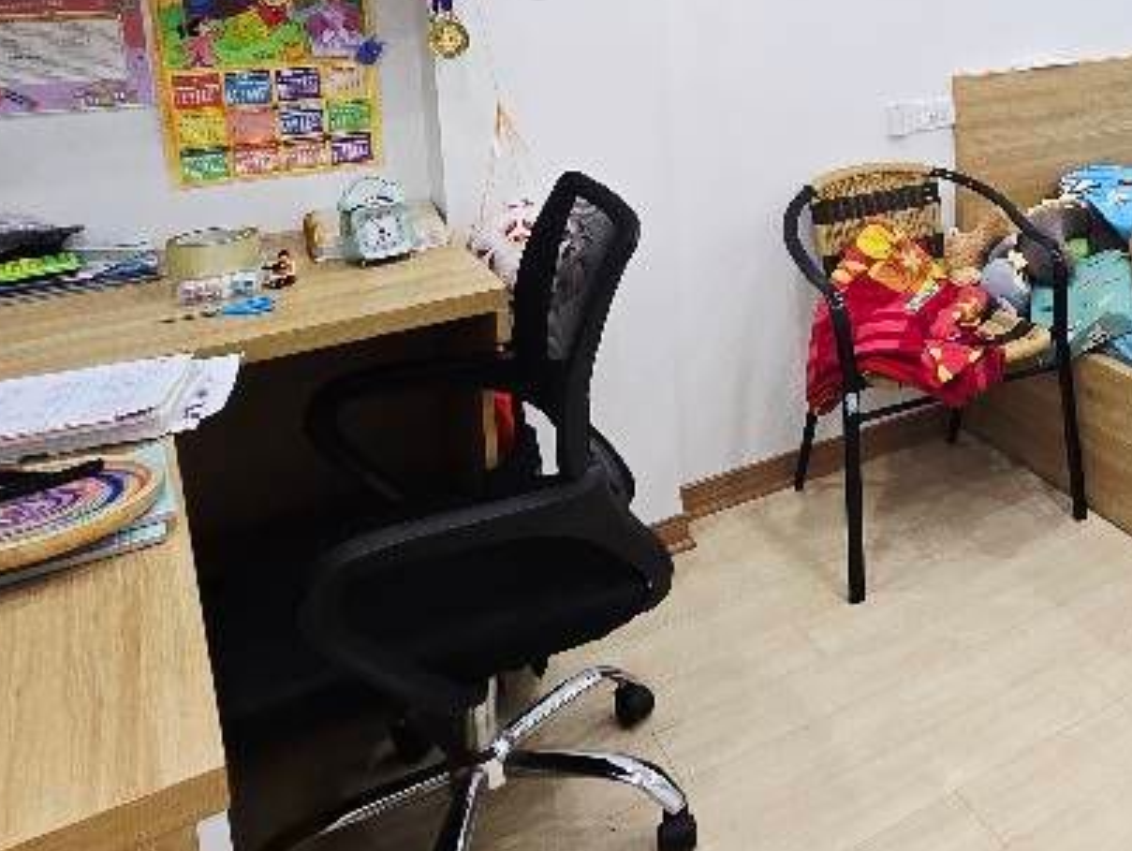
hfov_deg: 45.3
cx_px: 1169
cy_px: 67
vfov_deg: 39.5
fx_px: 1080
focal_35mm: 33
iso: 64
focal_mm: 2.2
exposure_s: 1/50
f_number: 2.2
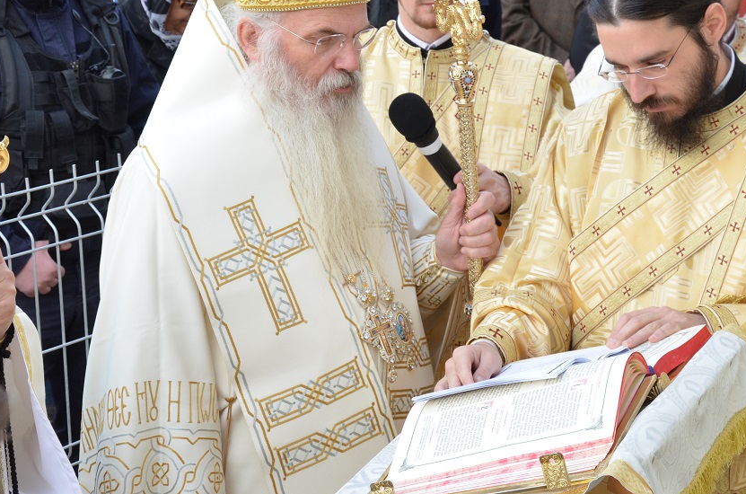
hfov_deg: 22.4
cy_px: 138
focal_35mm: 91
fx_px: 1881
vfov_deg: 14.9
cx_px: 426
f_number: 7.1
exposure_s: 1/200
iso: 640
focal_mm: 42
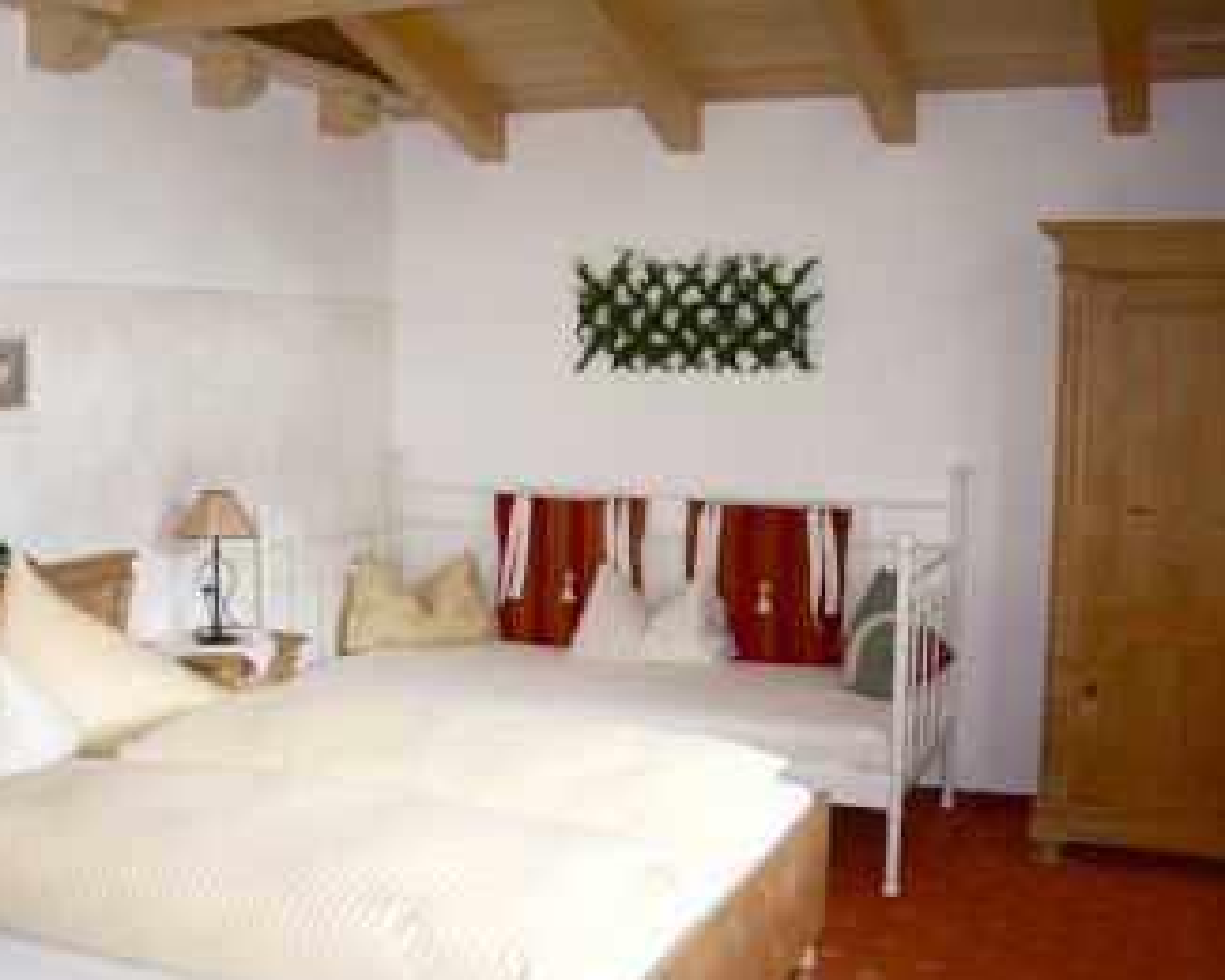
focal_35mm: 42
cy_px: 558
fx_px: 1523
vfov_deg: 35.6
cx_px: 554
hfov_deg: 43.8
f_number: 2.6
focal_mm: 5.8
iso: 80
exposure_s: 1/40
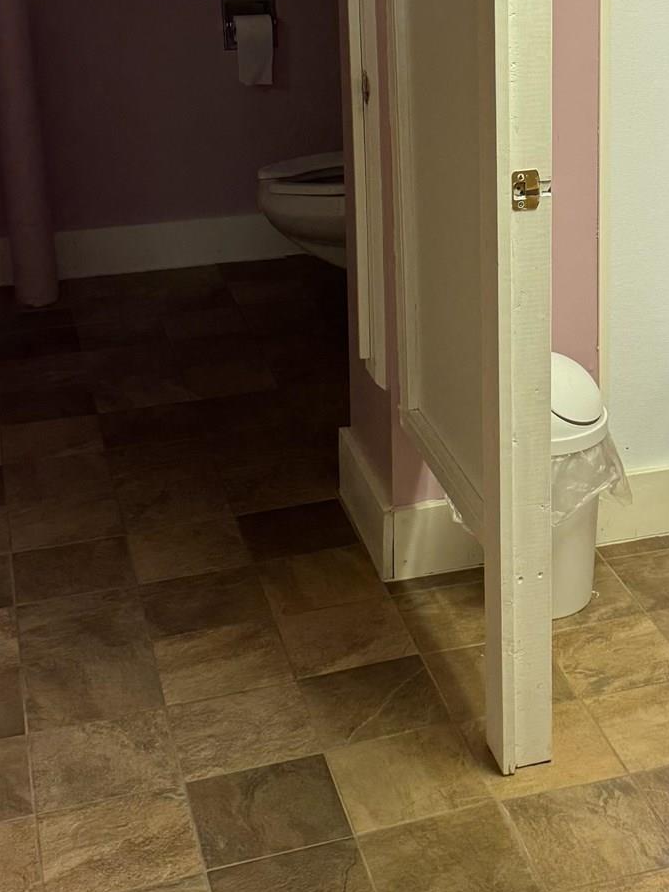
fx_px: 1598
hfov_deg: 23.2
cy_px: 208
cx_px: 575
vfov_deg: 30.6
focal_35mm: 62
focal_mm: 6.76
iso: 160
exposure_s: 1/60
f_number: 1.78
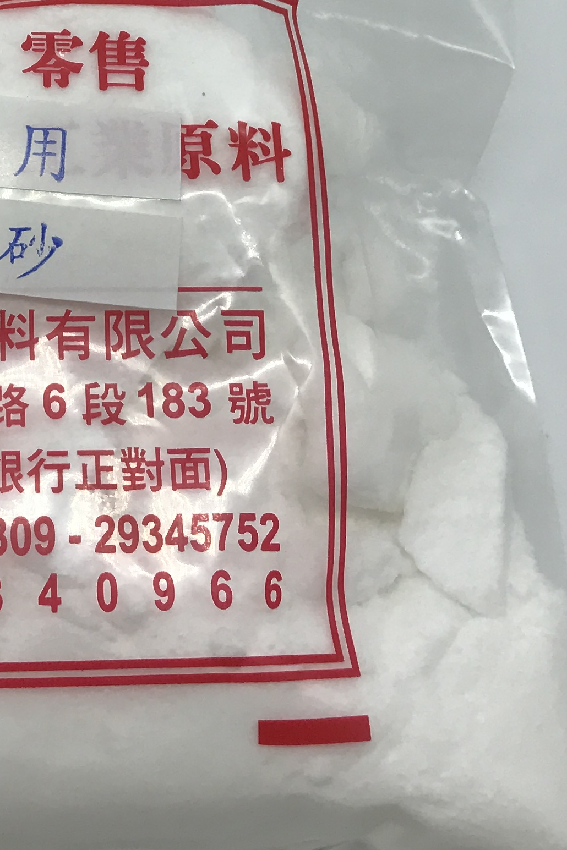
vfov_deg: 25.7
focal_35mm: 76
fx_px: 1795
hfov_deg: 17.5
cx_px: 4
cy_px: 58
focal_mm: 3.99
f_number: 1.8
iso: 20
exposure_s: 1/647
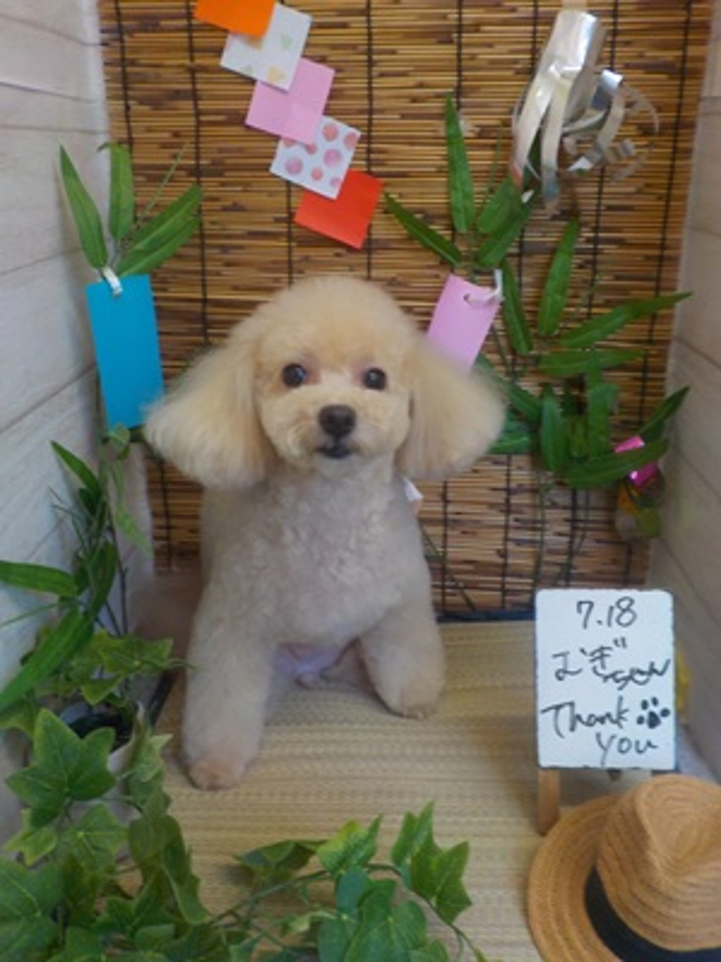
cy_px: 481
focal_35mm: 30
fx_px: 833
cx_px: 360
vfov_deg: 60.0
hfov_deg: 46.8
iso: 125
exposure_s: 1/40
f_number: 3.3
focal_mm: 4.1
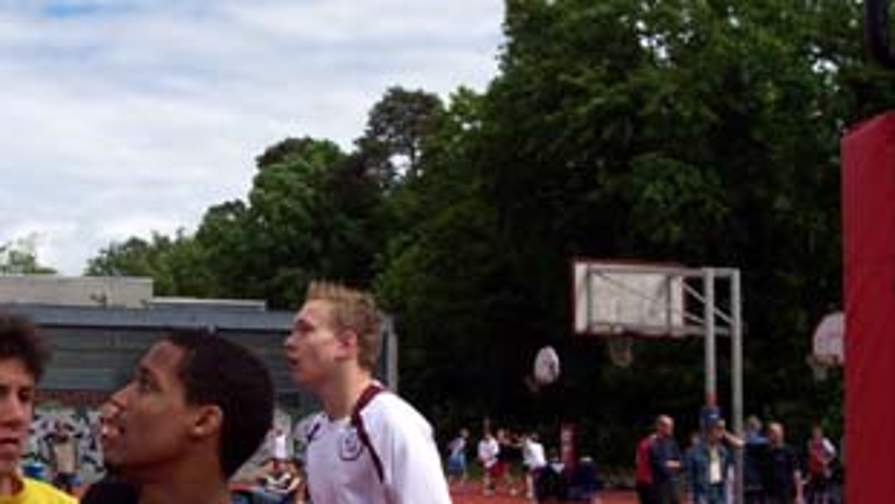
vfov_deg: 20.0
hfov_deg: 34.6
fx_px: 1424
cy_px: 348
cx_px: 314
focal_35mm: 60
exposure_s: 1/1000
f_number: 4.8
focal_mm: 8
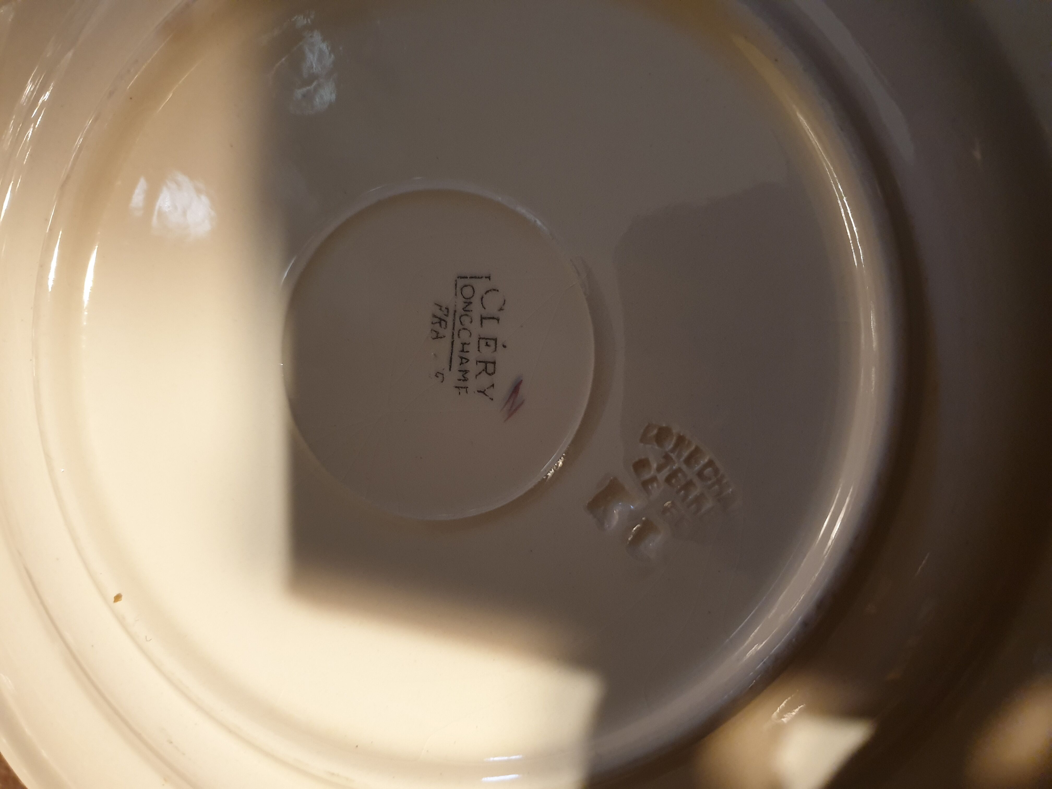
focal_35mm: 26
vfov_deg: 53.1
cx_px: 526
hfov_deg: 67.3
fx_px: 790
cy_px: 394
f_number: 1.5
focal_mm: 4.3
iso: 250
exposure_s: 1/50
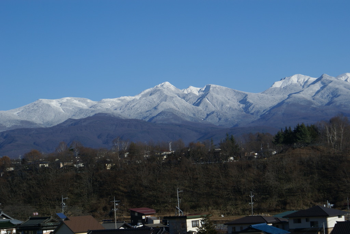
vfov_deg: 13.1
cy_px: 117
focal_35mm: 105
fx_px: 1022
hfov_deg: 19.4
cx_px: 175
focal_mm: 70
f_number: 8
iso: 100
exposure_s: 1/160
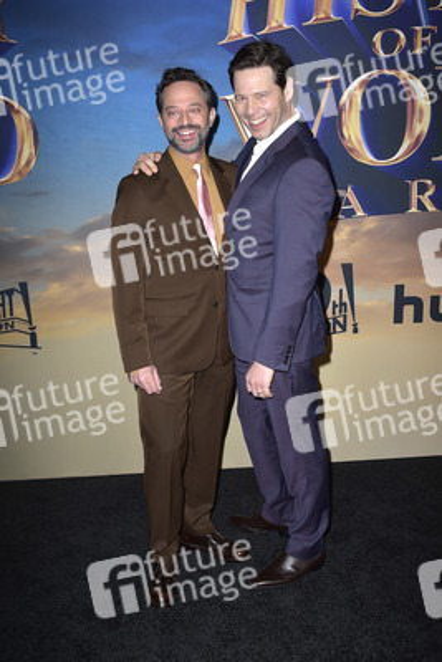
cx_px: 221
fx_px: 644
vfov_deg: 54.4
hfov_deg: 37.9
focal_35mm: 35
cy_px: 331
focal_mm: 35
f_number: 6.3
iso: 320
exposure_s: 1/250
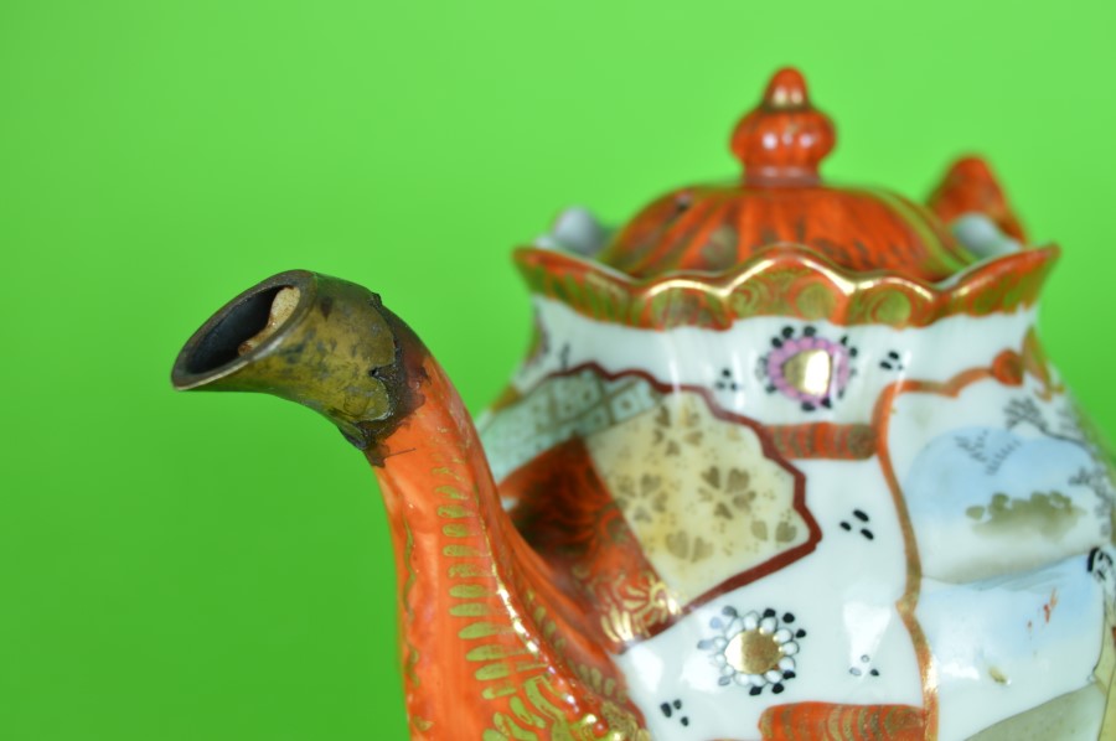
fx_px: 1486
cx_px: 558
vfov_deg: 28.0
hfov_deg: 41.2
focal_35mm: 48
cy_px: 370
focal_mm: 32
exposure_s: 1/125
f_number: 6.3
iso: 100
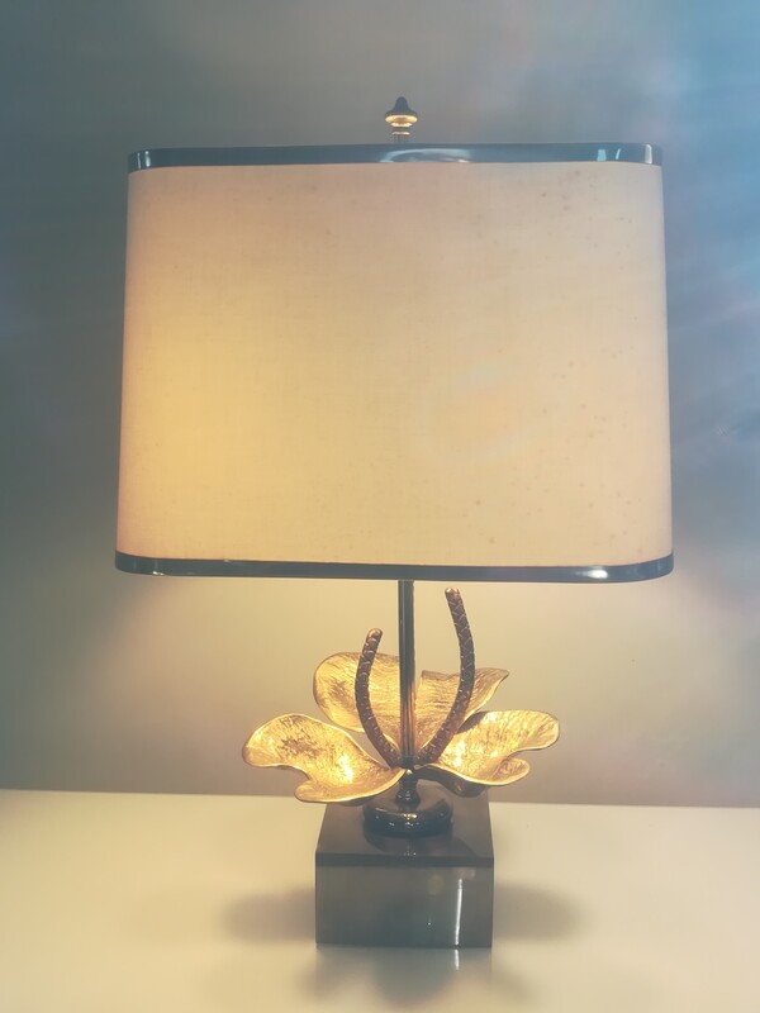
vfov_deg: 47.9
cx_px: 380
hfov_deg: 36.8
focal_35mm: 39
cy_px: 506
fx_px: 1142
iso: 64
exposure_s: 1/50
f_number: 2.2
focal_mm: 3.83
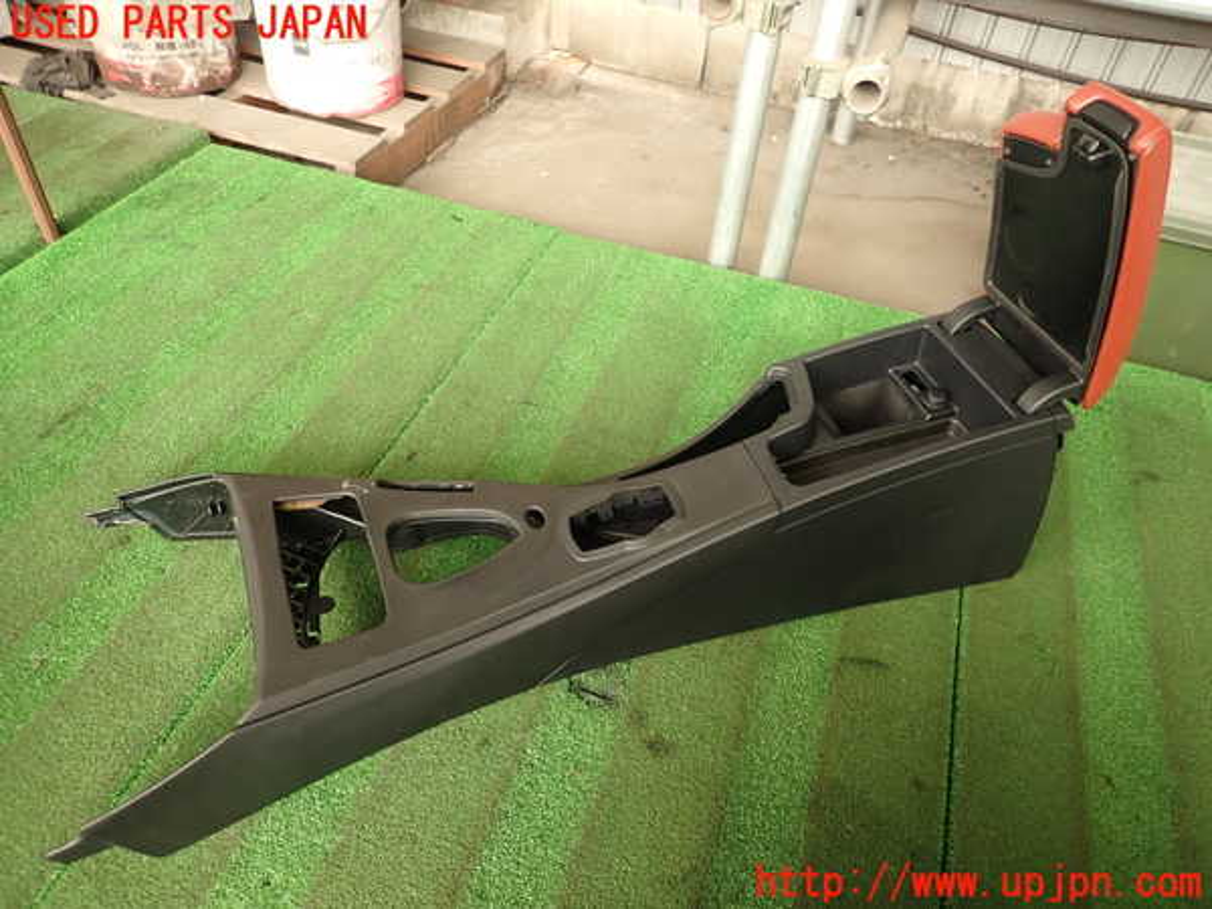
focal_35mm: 25
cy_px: 454
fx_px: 875
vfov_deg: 54.9
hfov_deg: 69.4
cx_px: 606
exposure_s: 1/60
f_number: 2
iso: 125
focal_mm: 4.5
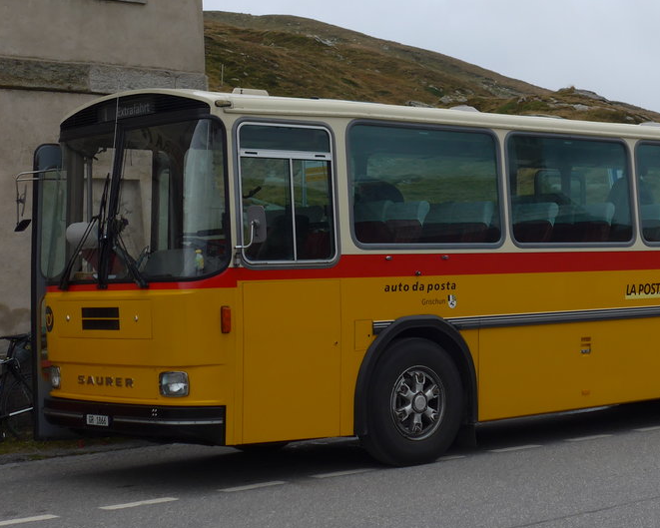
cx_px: 515
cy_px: 144
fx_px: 1524
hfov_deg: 24.1
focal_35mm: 78
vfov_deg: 19.5
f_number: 2.8
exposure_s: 1/800
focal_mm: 9
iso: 80
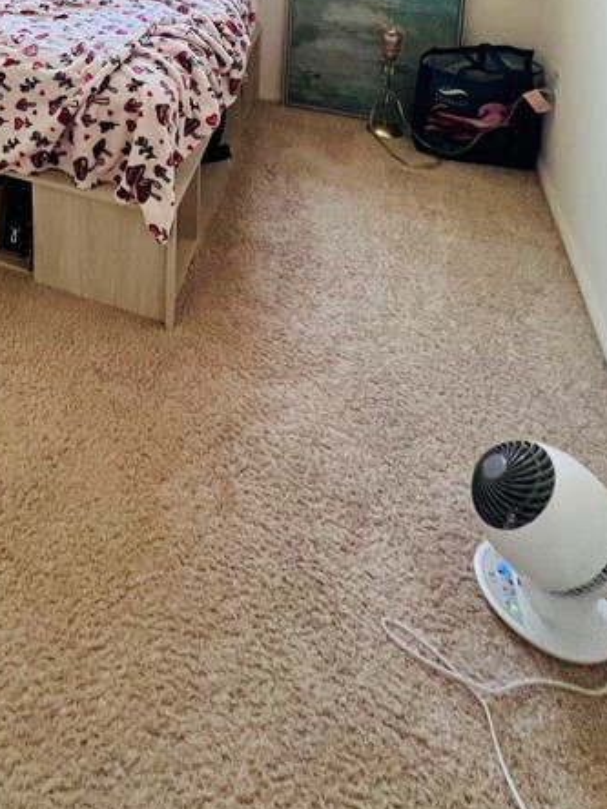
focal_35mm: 30
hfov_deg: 39.0
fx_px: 701
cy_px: -100
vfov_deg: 44.2
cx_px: -51
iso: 100
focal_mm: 1.57
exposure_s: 1/120
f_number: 1.8
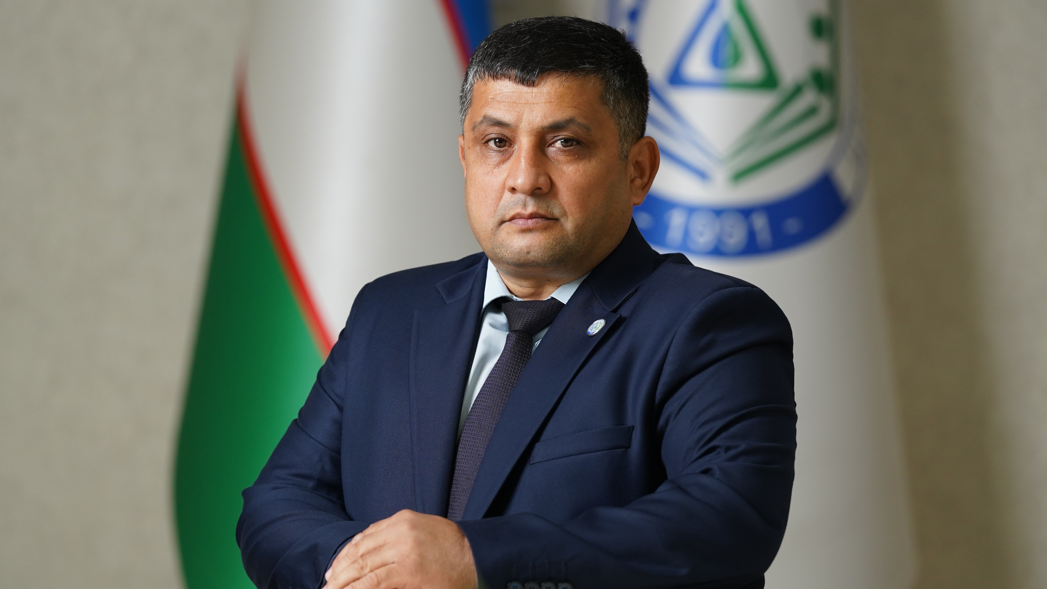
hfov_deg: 12.5
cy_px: 302
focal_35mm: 172
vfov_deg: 7.1
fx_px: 4775
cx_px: 523
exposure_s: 1/160
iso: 1600
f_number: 4
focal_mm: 164
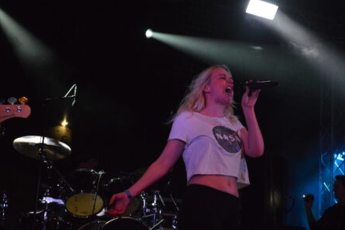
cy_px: 135
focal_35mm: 76
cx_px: 227
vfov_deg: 17.9
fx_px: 728
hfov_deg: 26.5
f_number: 5
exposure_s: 1/250
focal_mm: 38
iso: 3200
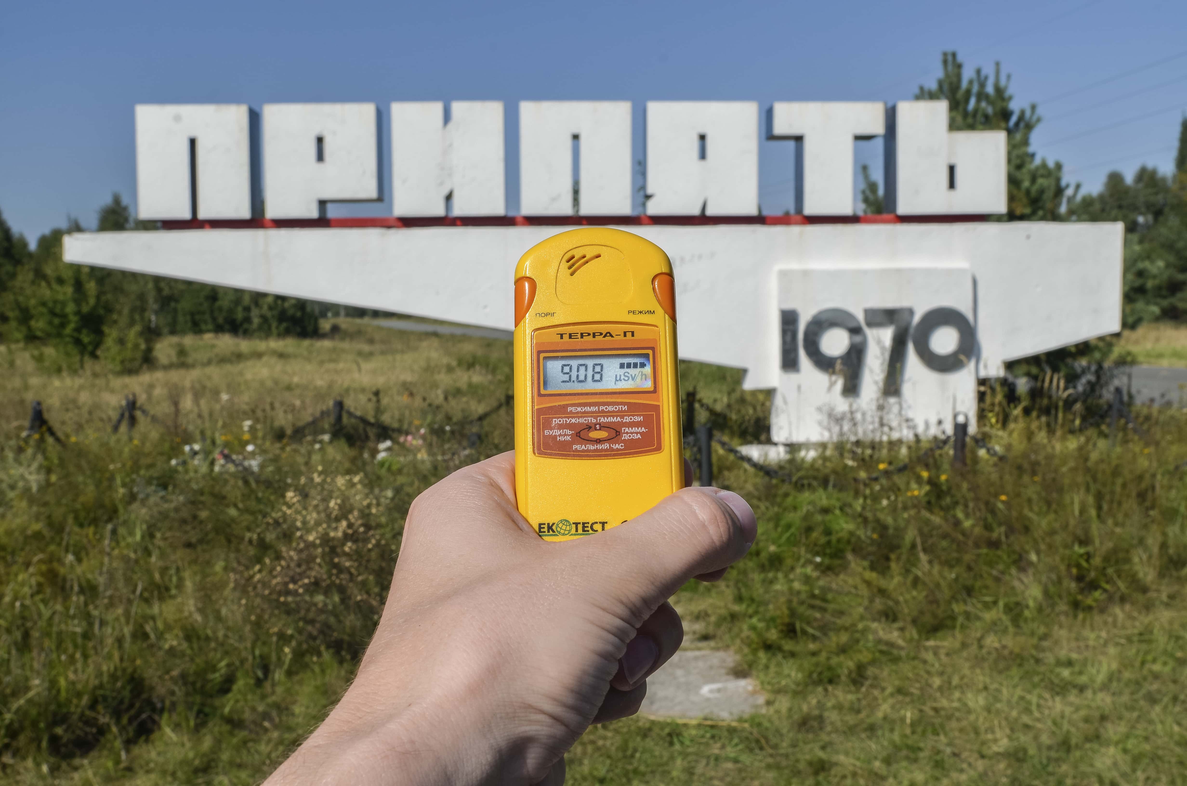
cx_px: 594
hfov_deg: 53.2
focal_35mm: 36
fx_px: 1185
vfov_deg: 36.7
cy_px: 393
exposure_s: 1/80
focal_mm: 24
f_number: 14
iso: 100
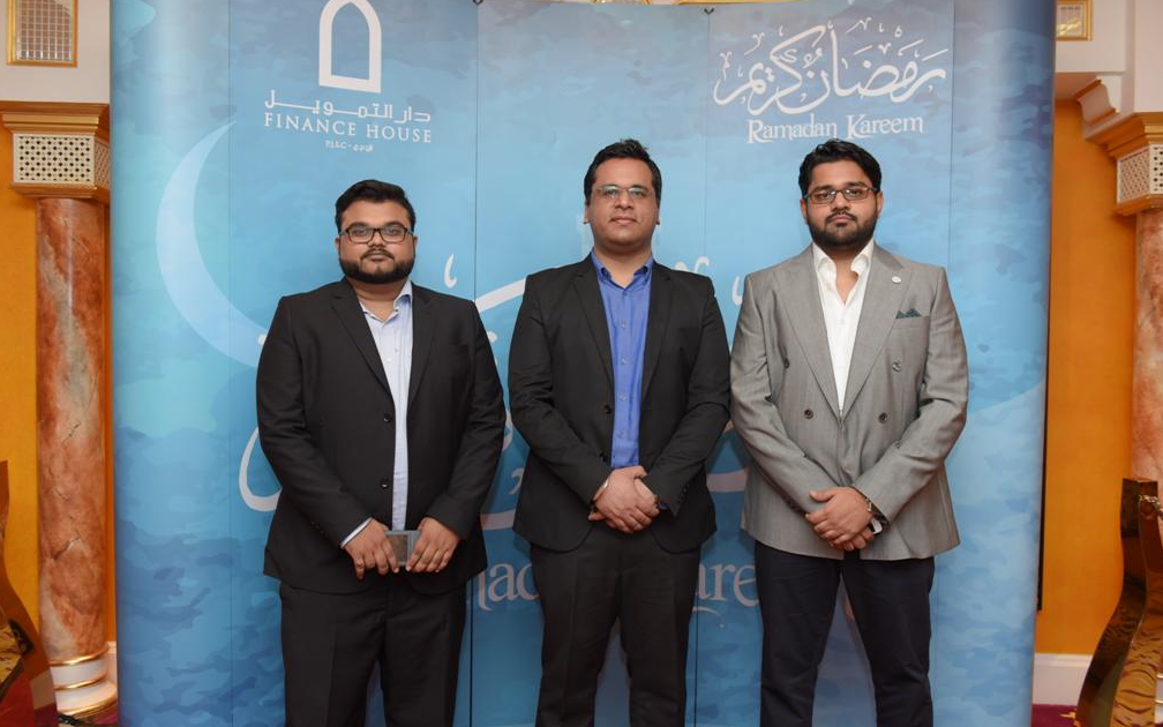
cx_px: 578
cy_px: 353
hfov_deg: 64.6
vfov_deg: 43.1
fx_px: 919
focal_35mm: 29
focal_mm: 28
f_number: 3.5
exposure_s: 1/125
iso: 1250
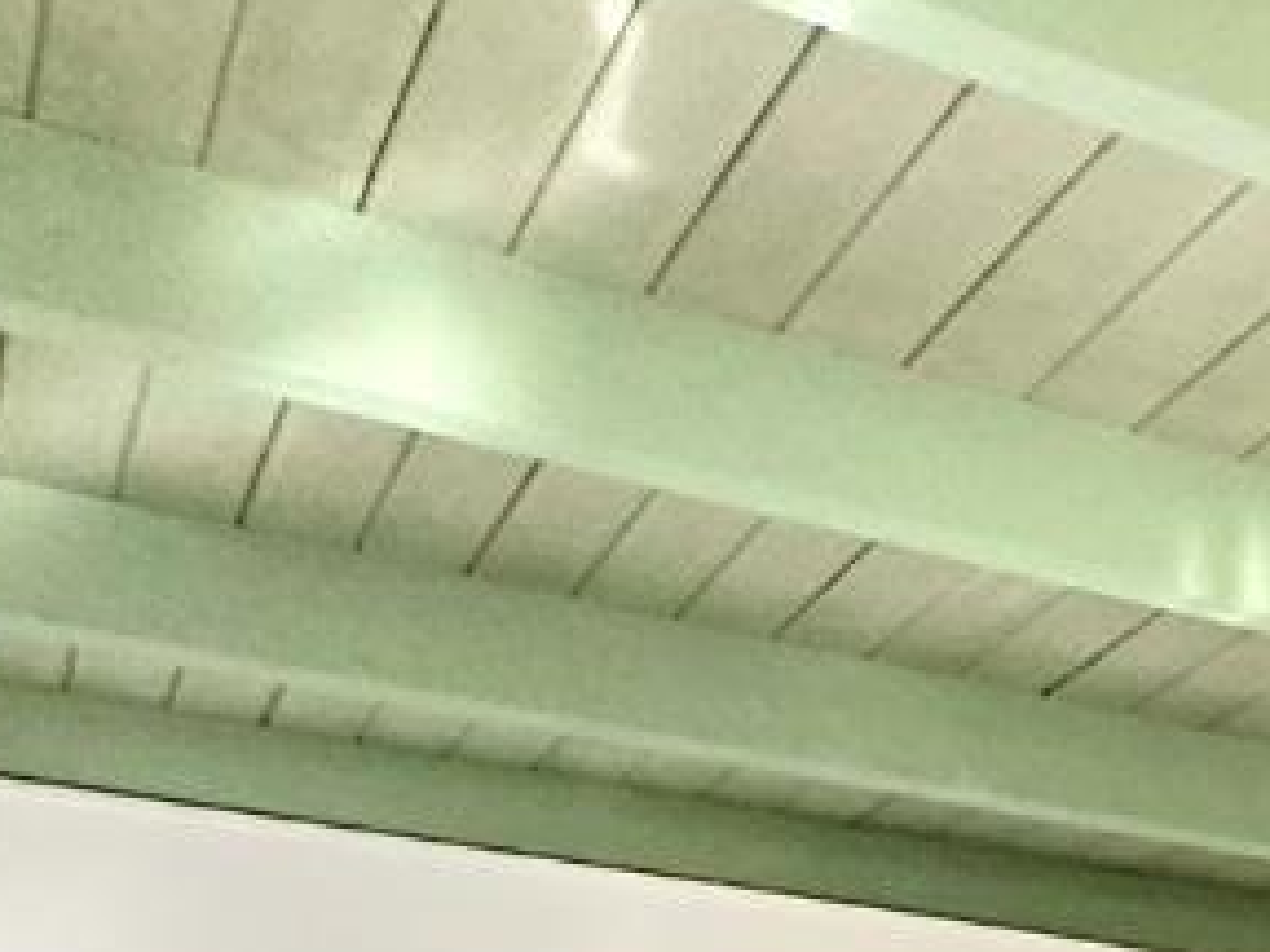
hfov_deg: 19.0
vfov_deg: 17.0
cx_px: 2399
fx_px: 2678
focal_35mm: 73
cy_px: 1664
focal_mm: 2.22
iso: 320
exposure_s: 1/120
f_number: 2.2
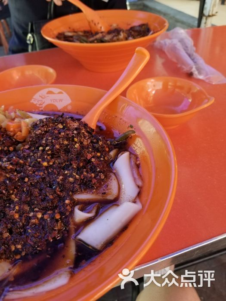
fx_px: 226
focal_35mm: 26
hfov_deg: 53.1
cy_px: 150
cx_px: 113
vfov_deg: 67.3
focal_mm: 4.25
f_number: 1.7
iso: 80
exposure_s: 1/100
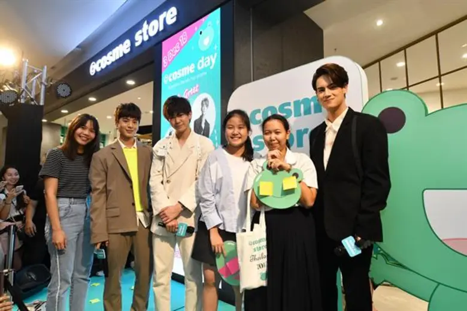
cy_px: 156
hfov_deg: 78.6
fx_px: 285
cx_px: 234
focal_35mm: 22
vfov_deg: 57.2
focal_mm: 22
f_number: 5.6
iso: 1600
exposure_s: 1/250
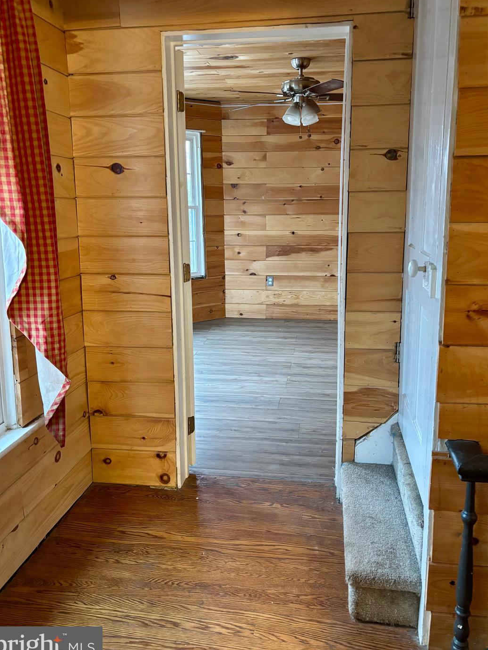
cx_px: 257
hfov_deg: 48.2
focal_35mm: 29
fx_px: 545
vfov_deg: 61.6
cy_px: 303
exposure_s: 1/40
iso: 500
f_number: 1.6
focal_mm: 5.96
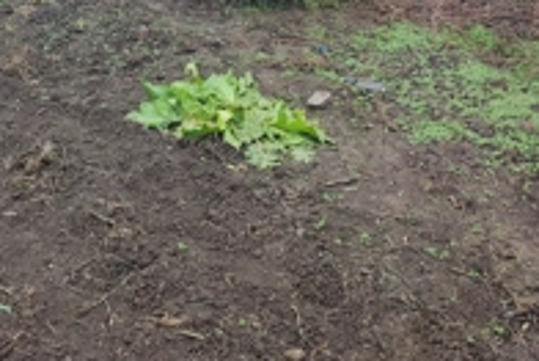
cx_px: 217
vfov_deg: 24.4
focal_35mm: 53
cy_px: 0
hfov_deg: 37.4
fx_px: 794
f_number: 1.9
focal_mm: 6.04
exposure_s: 1/146
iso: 50
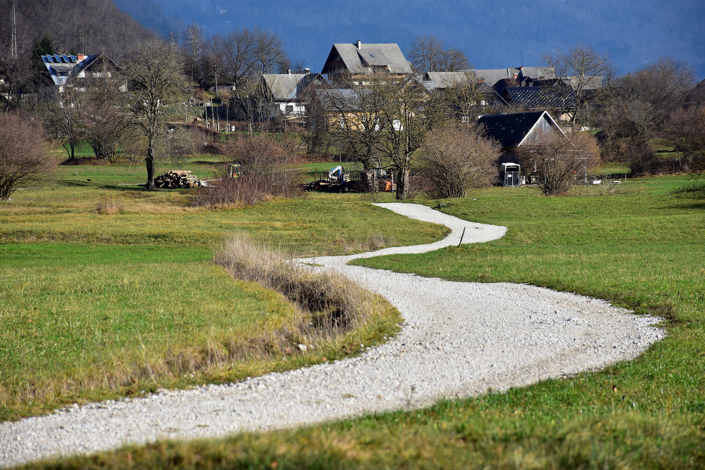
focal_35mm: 210
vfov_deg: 6.5
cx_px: 352
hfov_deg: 9.8
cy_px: 235
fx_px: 4112
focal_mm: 140
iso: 100
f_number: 9
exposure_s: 1/160
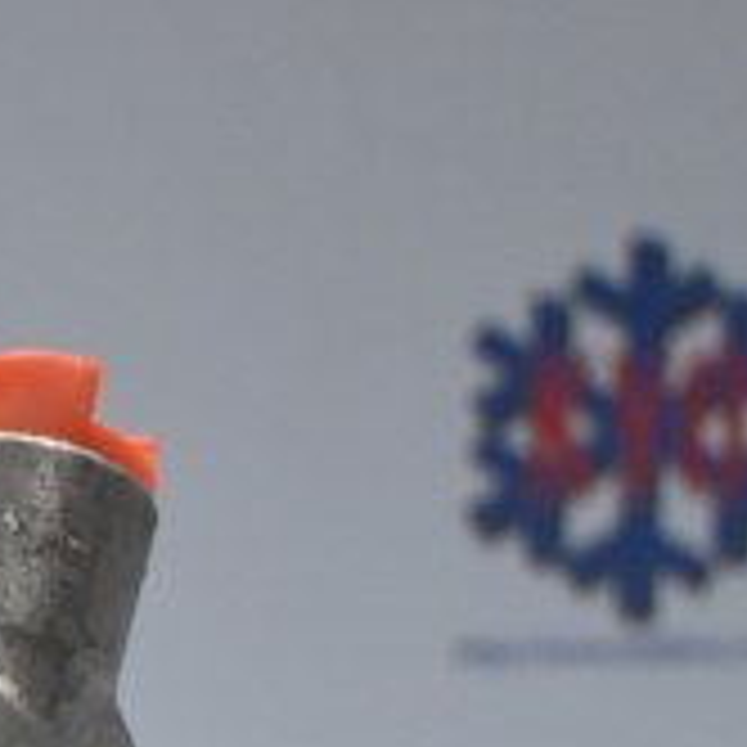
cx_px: -936
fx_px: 3981
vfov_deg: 10.5
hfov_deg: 9.7
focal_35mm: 163
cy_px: 979
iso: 1000
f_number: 4.5
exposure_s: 1/125
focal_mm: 26.5
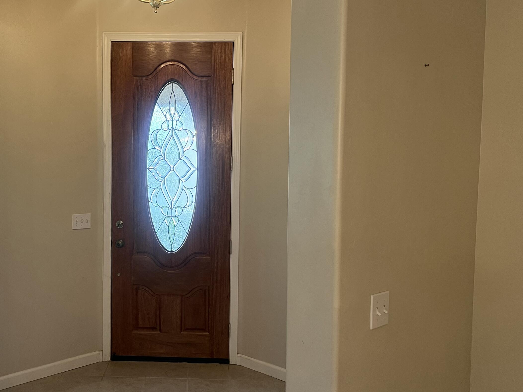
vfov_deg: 38.7
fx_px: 559
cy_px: 191
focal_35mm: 37
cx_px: 174
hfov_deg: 49.3
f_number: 1.6
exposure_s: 1/60
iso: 125
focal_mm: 5.1
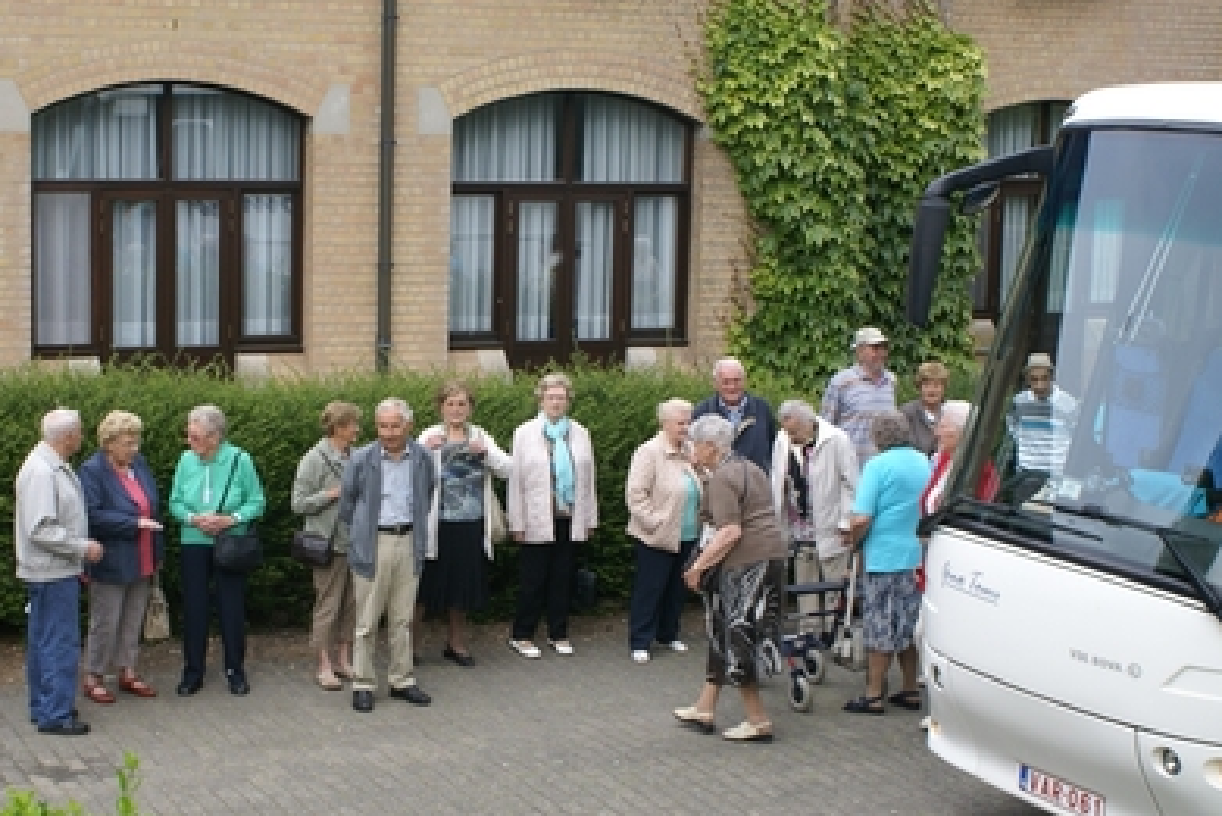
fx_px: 2343
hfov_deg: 29.1
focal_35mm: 69
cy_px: 466
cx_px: 431
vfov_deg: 19.7
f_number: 7.1
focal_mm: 30
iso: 100
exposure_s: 1/60
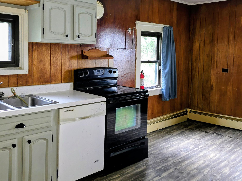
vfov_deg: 39.3
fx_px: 252
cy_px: 65
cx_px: 103
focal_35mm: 36
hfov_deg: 51.2
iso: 125
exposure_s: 1/15
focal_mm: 6.3
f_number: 1.7
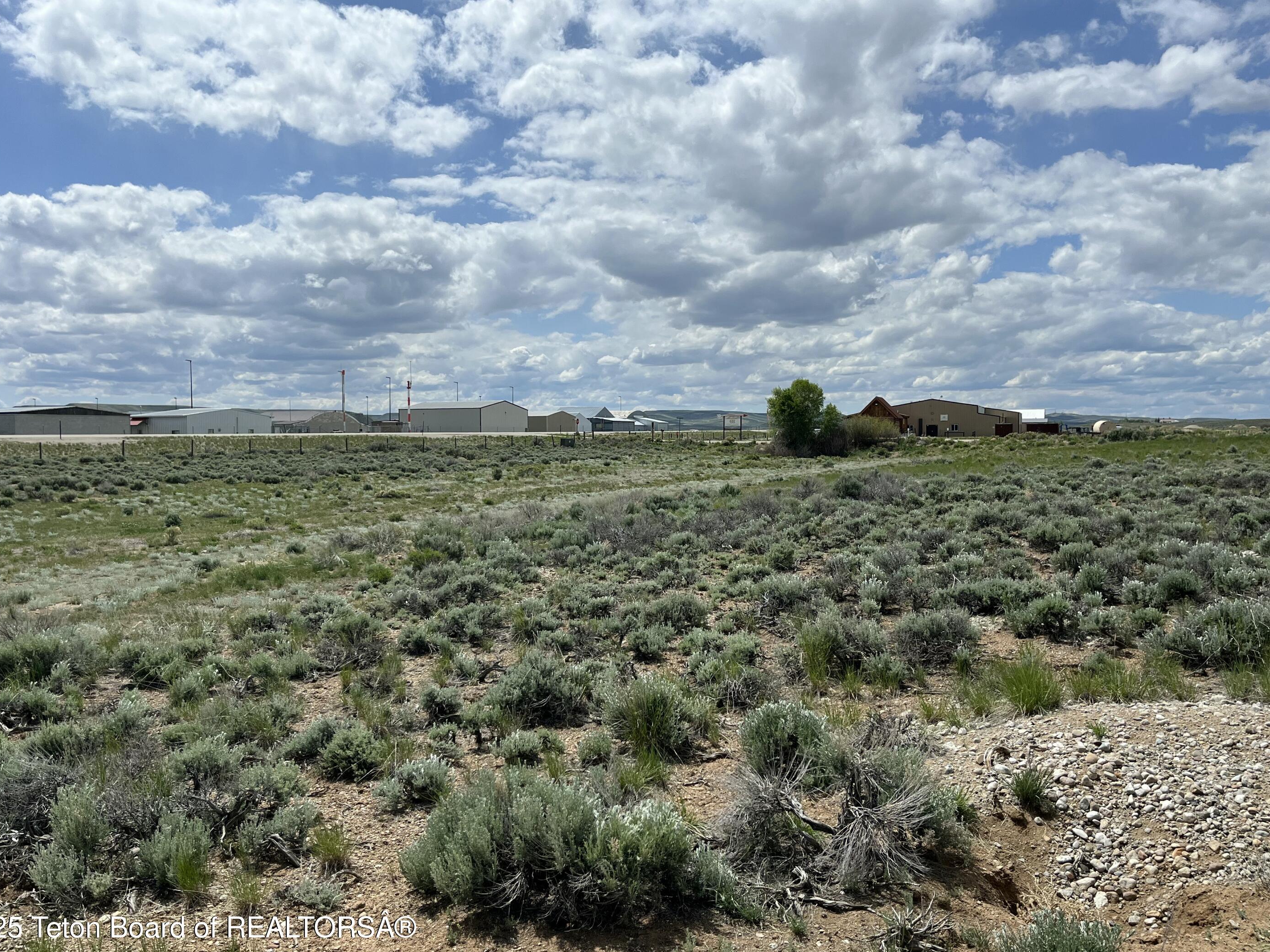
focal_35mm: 28
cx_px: 619
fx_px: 1027
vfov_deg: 49.7
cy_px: 462
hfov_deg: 63.4
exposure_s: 1/8403
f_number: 1.6
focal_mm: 5.1
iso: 50
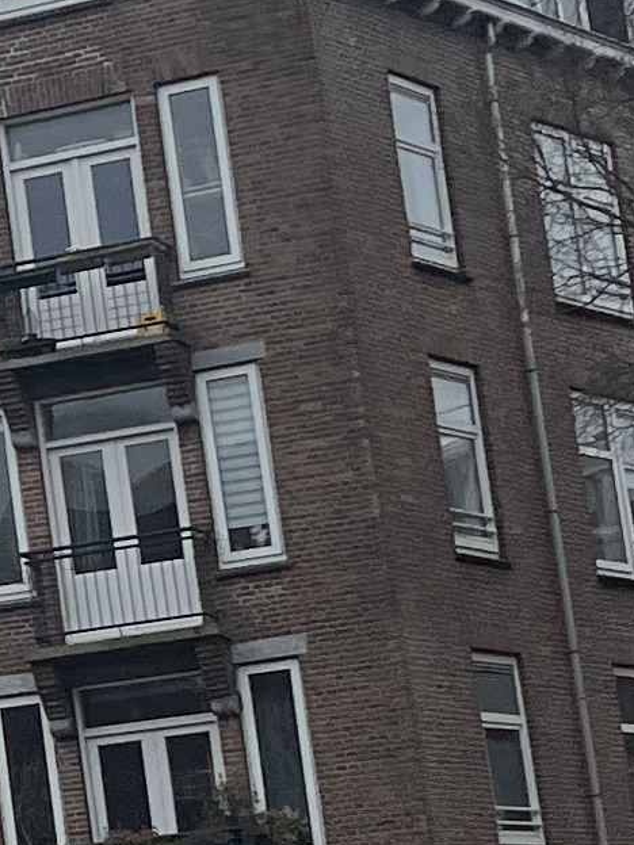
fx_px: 4103
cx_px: -932
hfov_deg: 8.1
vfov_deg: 11.8
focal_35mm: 168
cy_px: 448
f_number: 1.6
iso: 50
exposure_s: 1/1175
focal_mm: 5.1
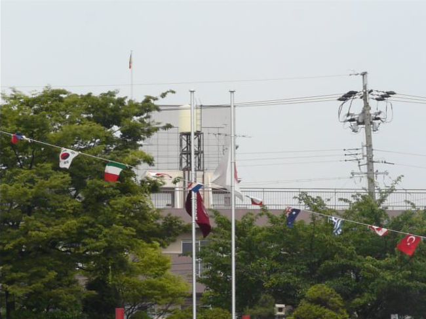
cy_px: 160
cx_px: 213
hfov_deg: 12.1
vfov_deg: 9.0
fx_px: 2018
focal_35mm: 164
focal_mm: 27
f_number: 8
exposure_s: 1/400
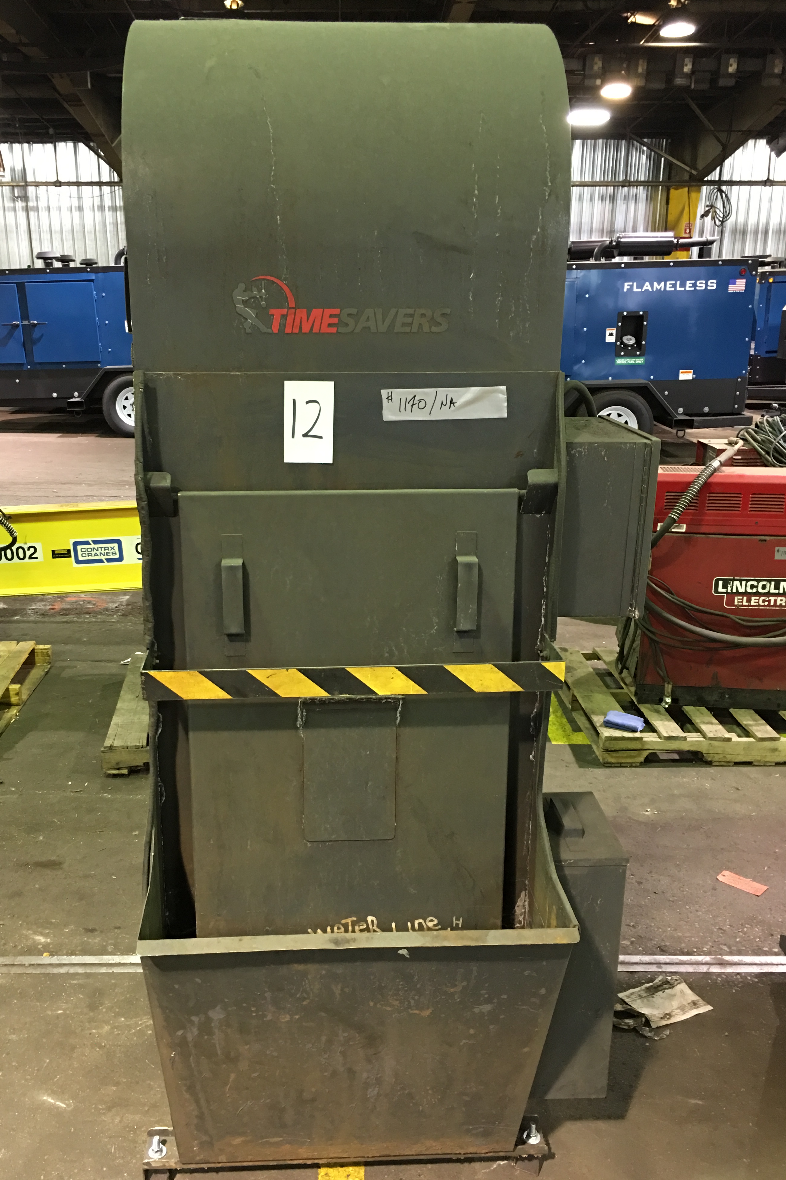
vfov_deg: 60.3
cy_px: 605
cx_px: 336
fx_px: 1015
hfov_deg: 42.2
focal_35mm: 31
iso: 100
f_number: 2.2
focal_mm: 4.15
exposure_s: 1/8
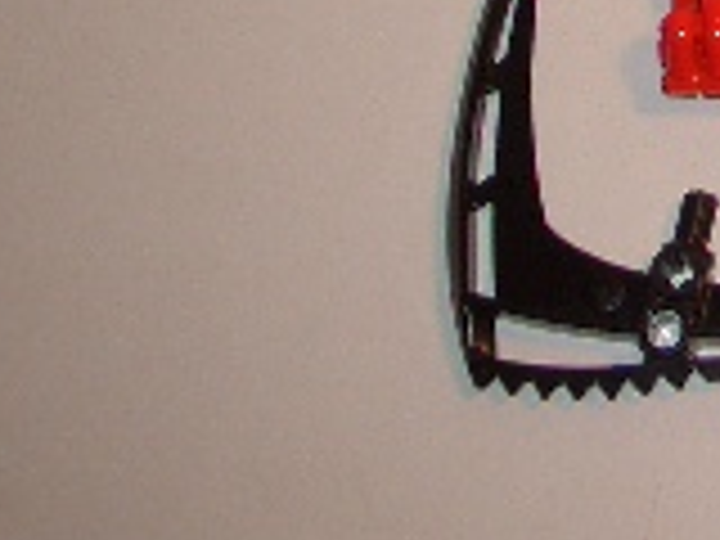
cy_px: -274
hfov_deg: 13.0
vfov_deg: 10.2
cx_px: 1224
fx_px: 2912
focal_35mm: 140
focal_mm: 5.8
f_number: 2.6
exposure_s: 1/60
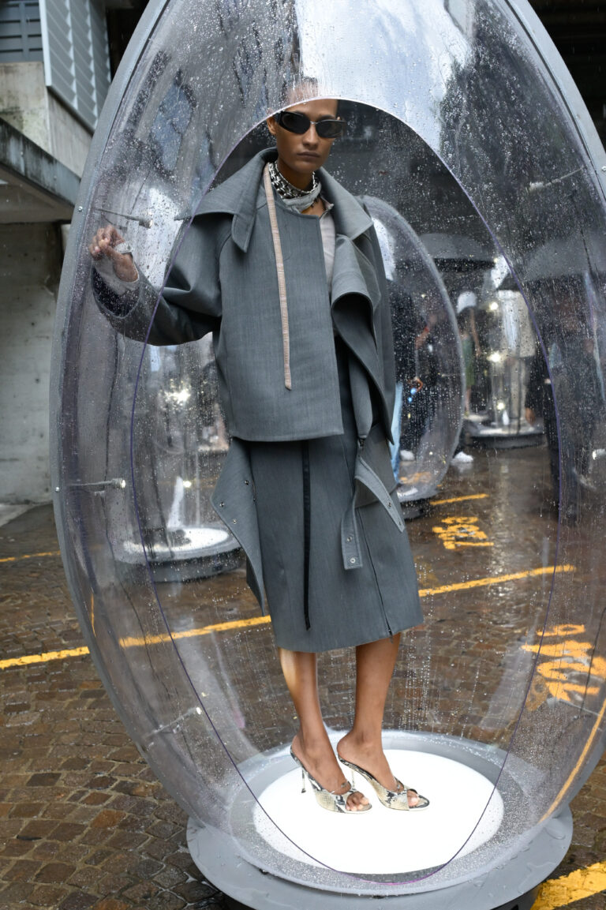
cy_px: 455
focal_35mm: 36
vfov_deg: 53.1
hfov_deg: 36.9
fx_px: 909
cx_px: 303
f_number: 5
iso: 1000
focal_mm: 24
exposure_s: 1/600
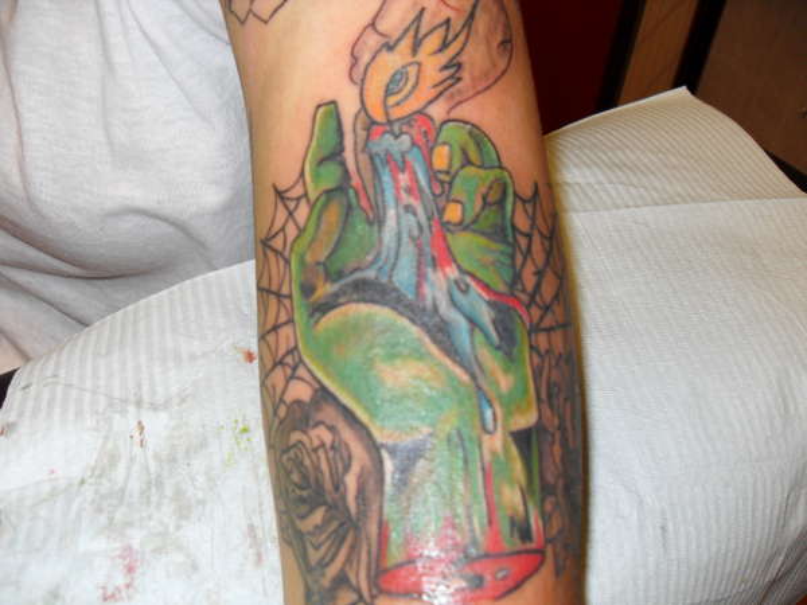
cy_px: 302
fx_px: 793
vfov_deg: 41.8
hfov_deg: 54.0
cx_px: 404
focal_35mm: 34
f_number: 2.8
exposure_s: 1/45
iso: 100
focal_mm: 6.3
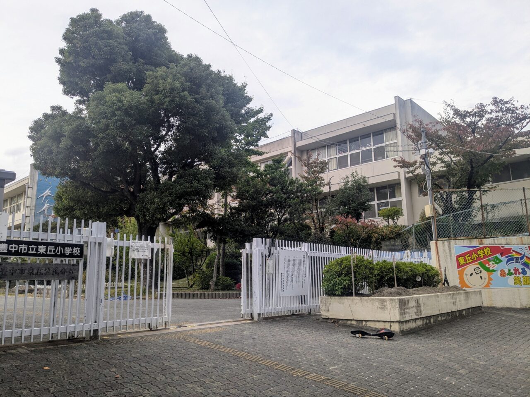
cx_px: 265
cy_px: 198
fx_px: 413
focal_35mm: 27
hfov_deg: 65.3
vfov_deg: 51.4
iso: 47
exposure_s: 1/164
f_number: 1.73
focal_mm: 4.38
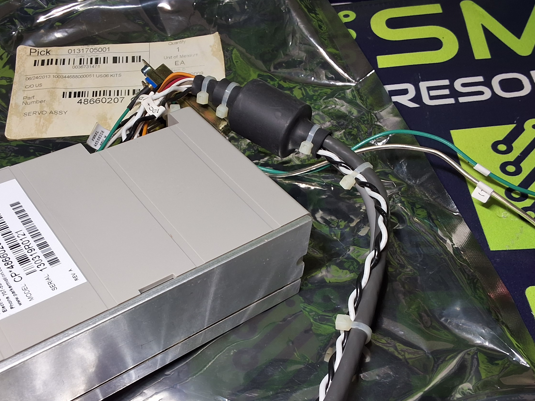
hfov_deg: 45.7
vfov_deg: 35.1
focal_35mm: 41
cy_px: 230
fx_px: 634
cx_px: 241
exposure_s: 1/120
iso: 40
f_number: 1.9
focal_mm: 2.91
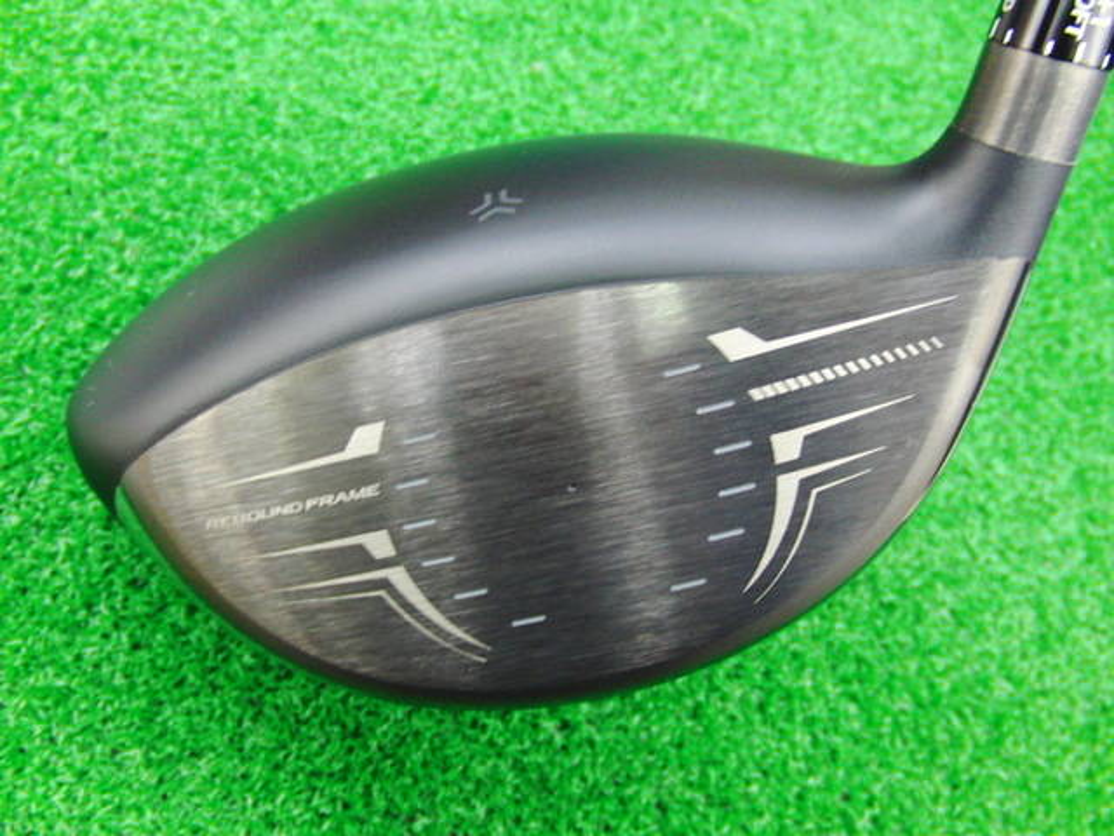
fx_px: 1191
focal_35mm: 37
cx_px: 557
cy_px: 418
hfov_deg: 50.1
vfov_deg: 38.7
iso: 400
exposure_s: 1/13
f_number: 3.6
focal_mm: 6.42
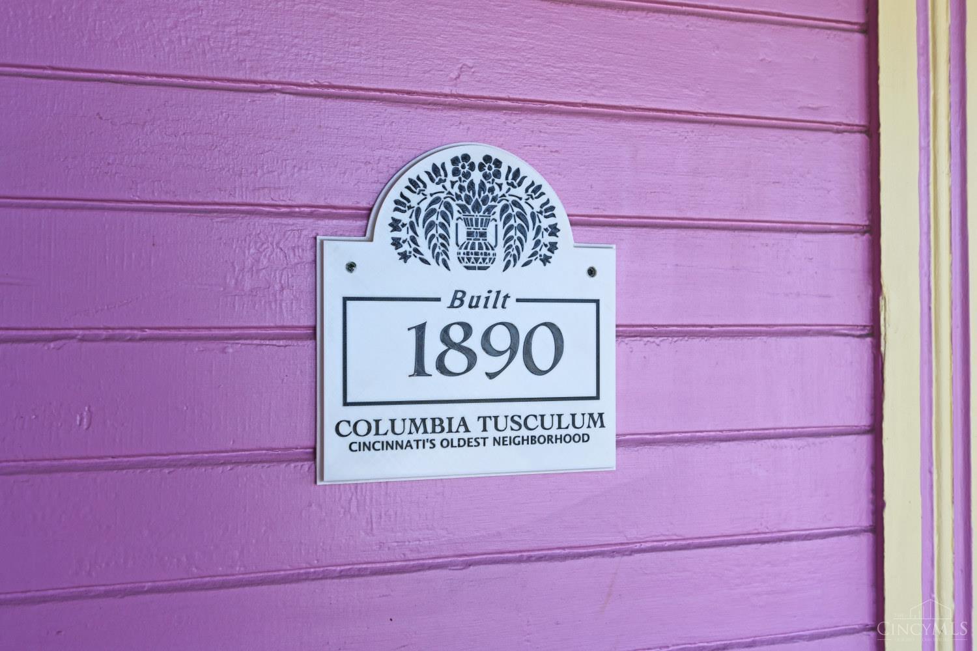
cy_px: 326
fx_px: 814
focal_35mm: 30
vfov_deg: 43.6
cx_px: 488
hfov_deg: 61.9
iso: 200
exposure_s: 1/250
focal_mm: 30
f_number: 5
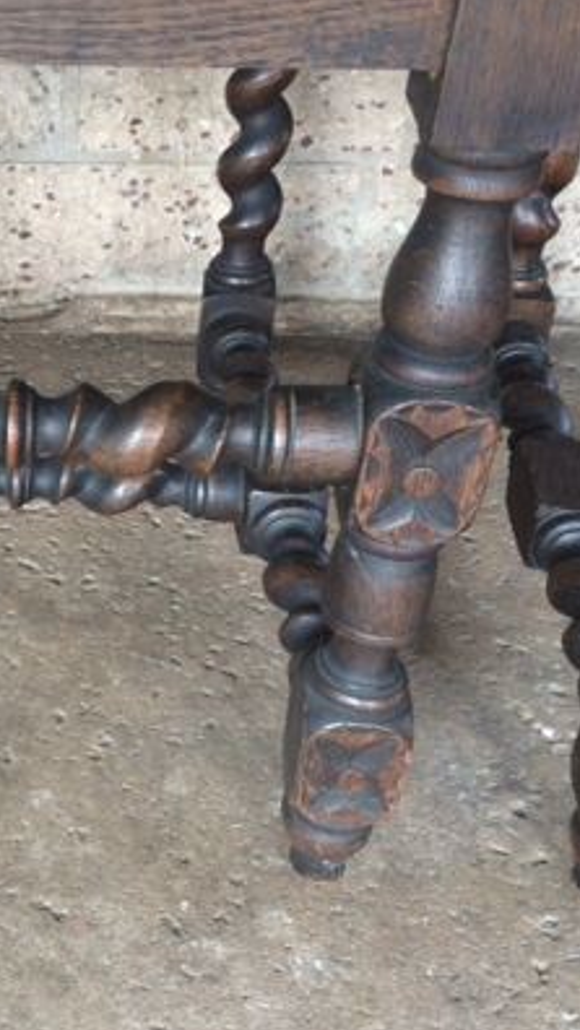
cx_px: -107
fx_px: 1393
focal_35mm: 51
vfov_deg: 40.6
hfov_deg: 21.9
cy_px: 531
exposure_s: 1/60
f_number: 2.2
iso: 50
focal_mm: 4.15
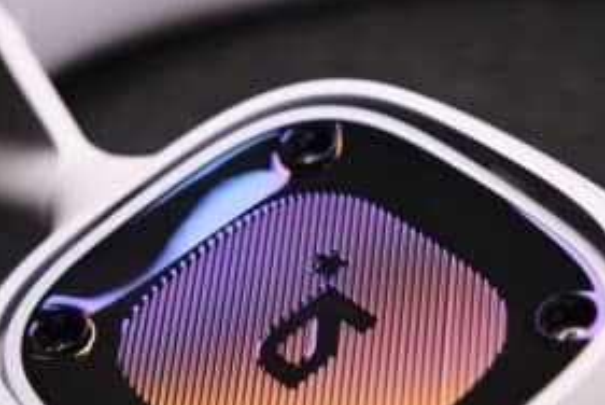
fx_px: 2355
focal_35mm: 140
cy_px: 271
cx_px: 273
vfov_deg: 9.8
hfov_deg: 14.6
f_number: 6.4
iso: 1000
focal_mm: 67.5
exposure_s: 1/100
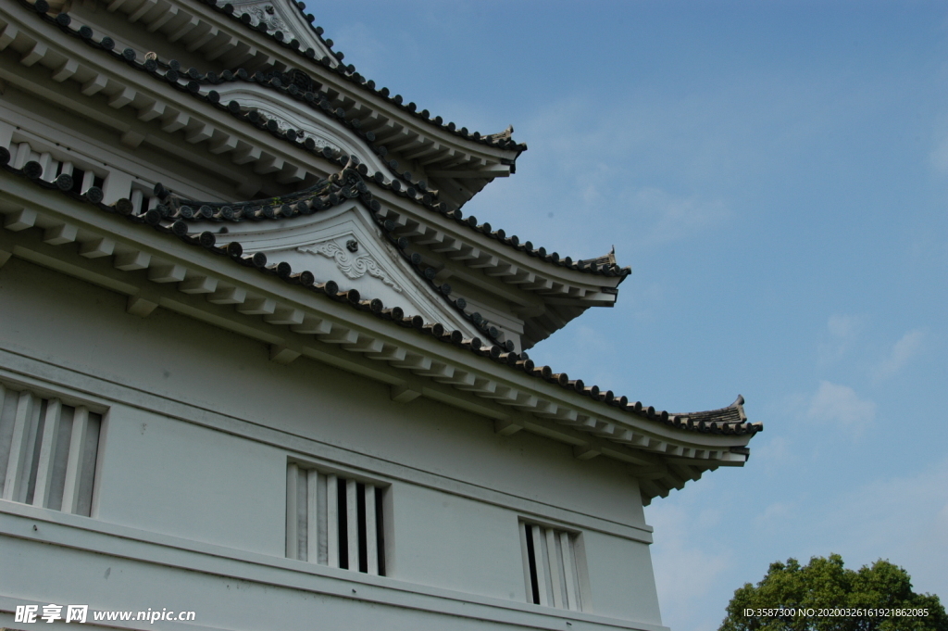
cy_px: 316
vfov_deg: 36.8
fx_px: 947
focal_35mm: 36
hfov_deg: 53.2
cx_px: 474
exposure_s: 1/350
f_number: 10
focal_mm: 24
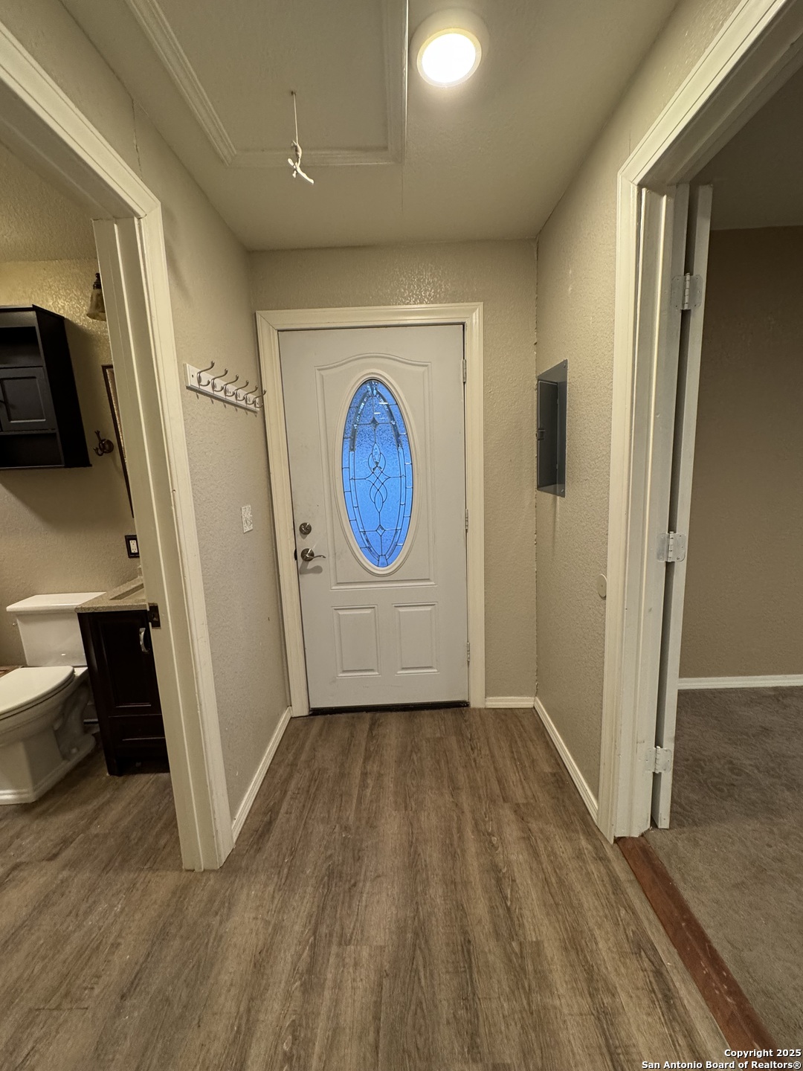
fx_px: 433
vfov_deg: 102.1
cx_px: 402
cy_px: 536
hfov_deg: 85.7
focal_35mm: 14
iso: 250
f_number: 2.2
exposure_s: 1/60
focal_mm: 2.22
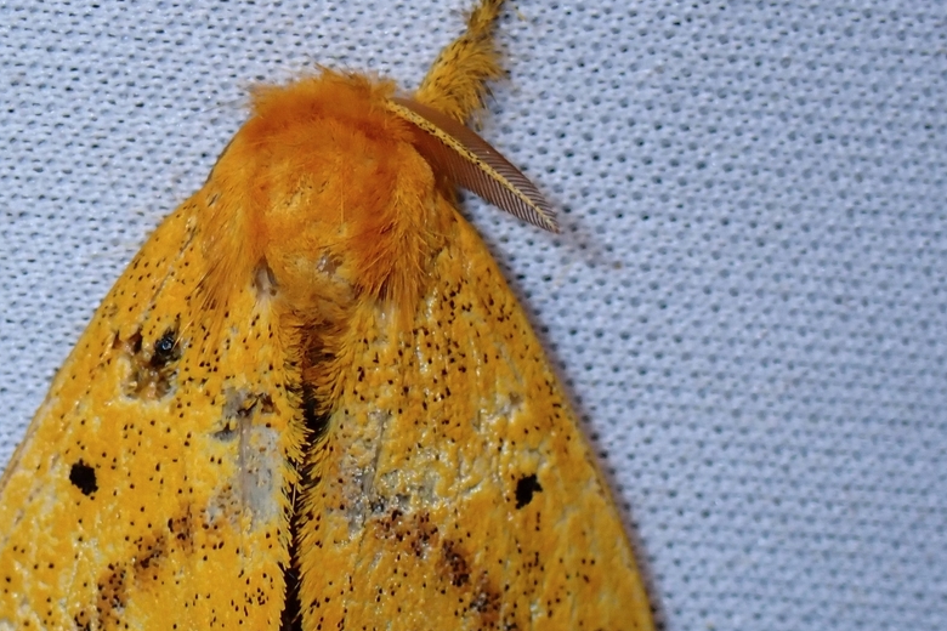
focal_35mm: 152
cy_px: 417
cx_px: 312
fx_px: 3998
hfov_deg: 13.5
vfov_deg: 9.0
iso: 200
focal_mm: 18
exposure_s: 1/200
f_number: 6.3
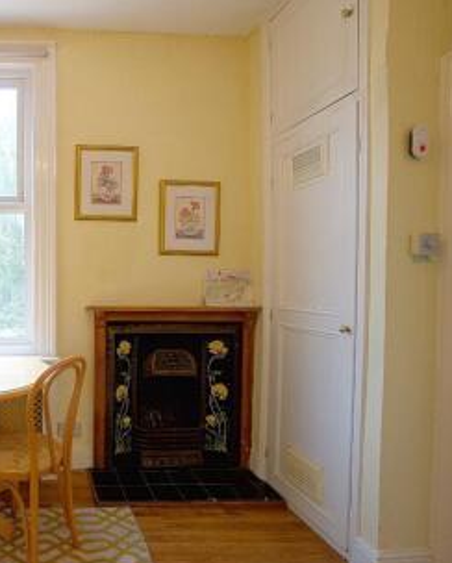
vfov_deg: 74.9
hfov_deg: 54.4
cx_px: 39
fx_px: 367
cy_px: 292
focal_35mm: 22
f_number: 4
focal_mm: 10
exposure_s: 1/160
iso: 500
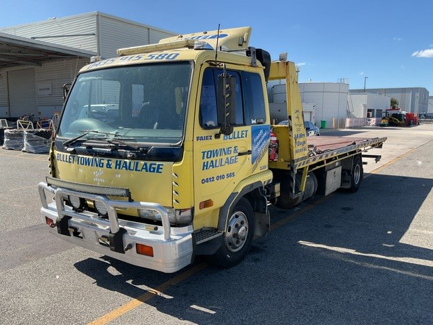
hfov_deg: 61.7
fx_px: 363
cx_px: 216
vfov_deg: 48.2
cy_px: 162
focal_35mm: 29
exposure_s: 1/1250
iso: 16
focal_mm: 3
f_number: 1.8
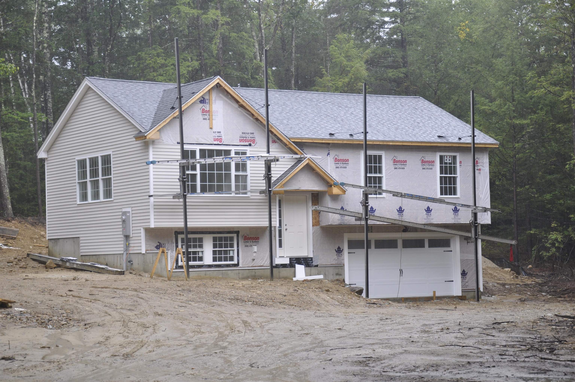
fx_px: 1244
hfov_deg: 26.0
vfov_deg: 17.4
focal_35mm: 78
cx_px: 288
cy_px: 191
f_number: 6.3
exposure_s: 1/40
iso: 200
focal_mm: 52
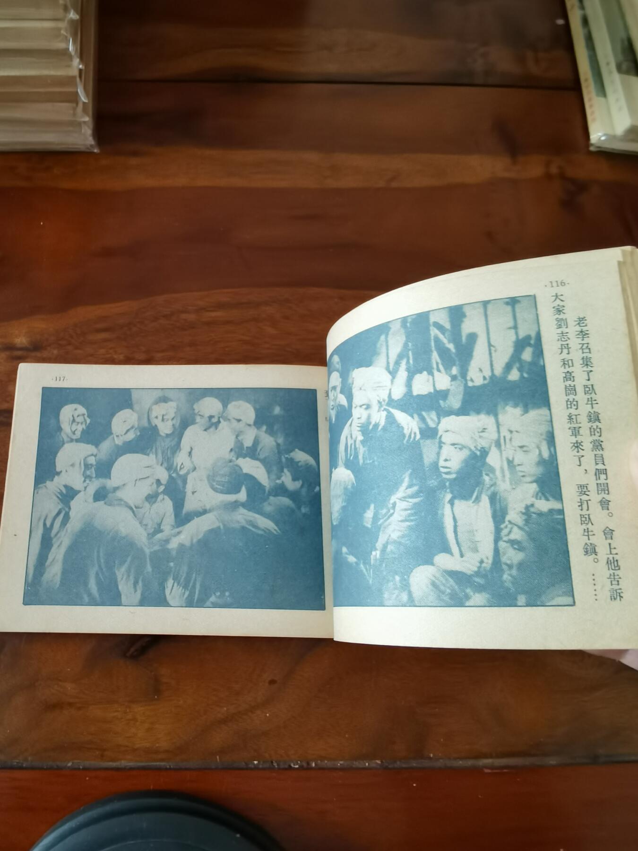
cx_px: 319
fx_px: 664
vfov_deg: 65.3
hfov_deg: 51.4
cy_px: 426
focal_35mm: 27
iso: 500
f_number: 2.2
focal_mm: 2.26
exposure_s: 1/25
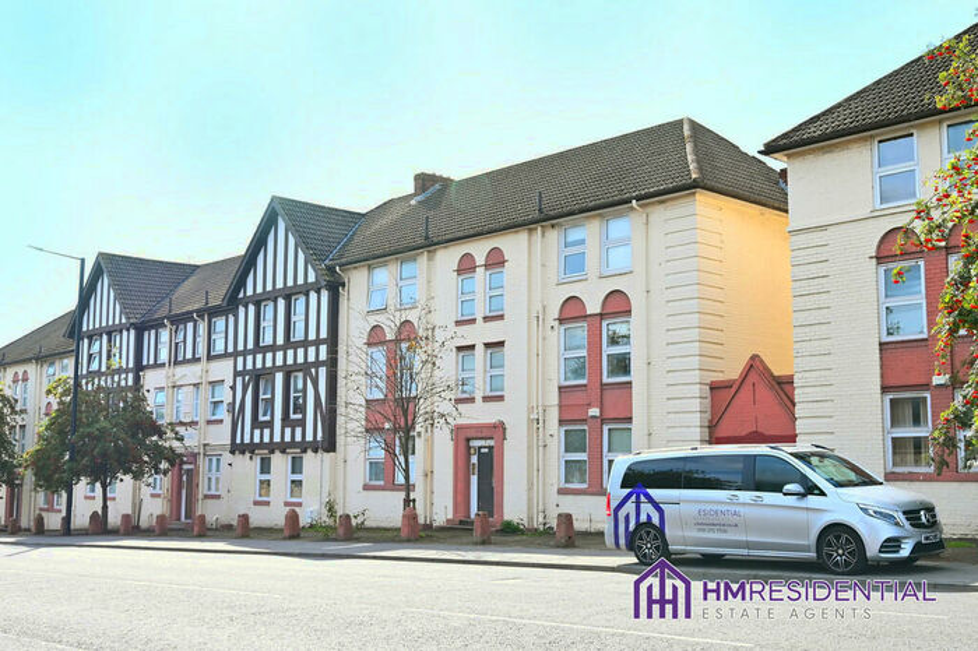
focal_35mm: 30
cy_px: 326
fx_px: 815
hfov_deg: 62.0
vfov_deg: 43.6
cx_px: 489
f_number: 4.5
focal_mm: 30
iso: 500
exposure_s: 1/2000
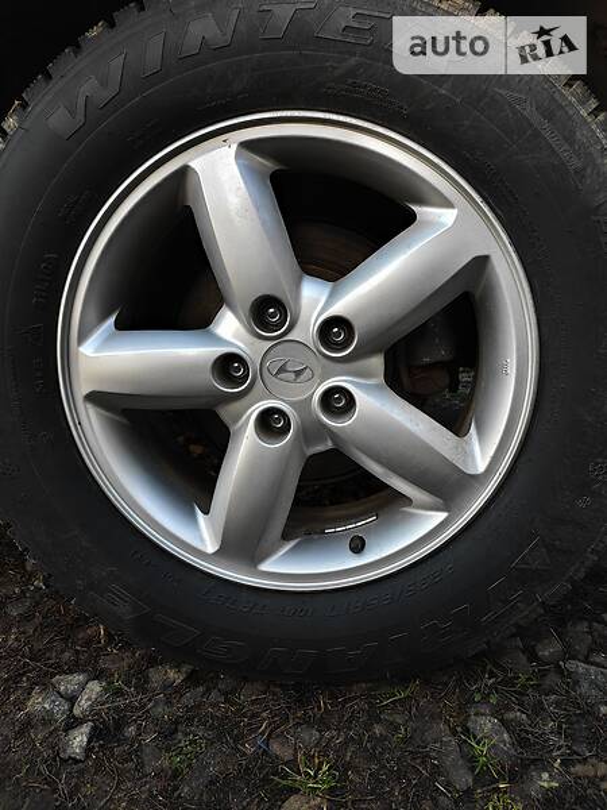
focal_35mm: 25
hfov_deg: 54.9
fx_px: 585
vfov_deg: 69.4
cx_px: 304
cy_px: 405
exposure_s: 1/50
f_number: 1.8
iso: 144
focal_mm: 4.7
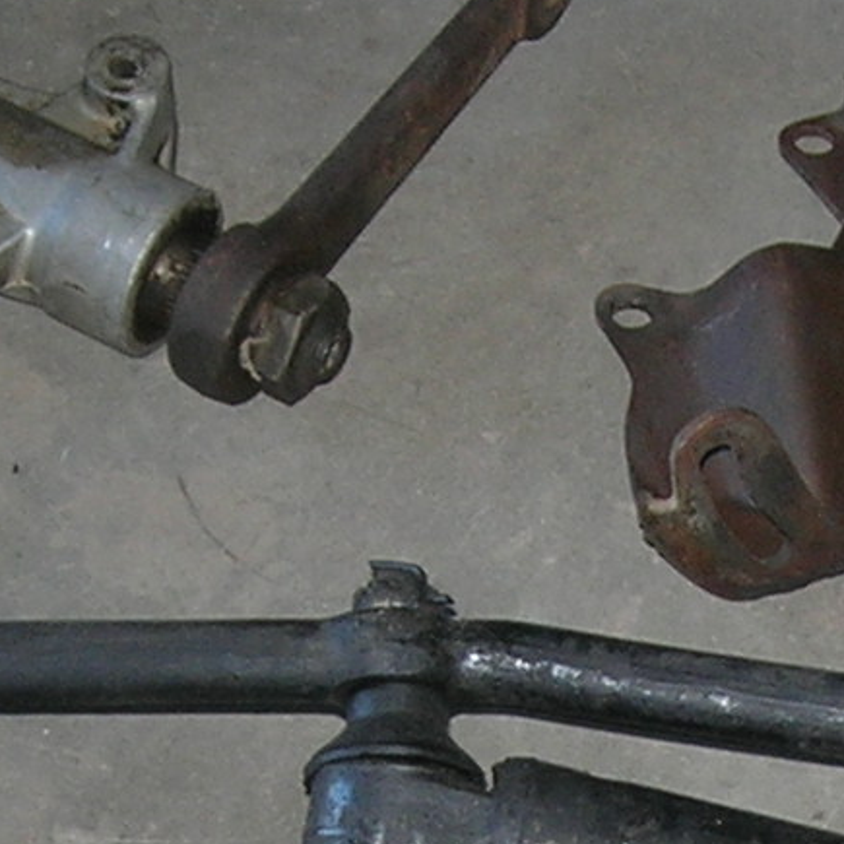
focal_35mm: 200
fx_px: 5517
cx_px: 821
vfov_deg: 8.6
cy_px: 1127
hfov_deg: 8.7
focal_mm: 7.8
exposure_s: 1/60.1
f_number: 2.8
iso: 64
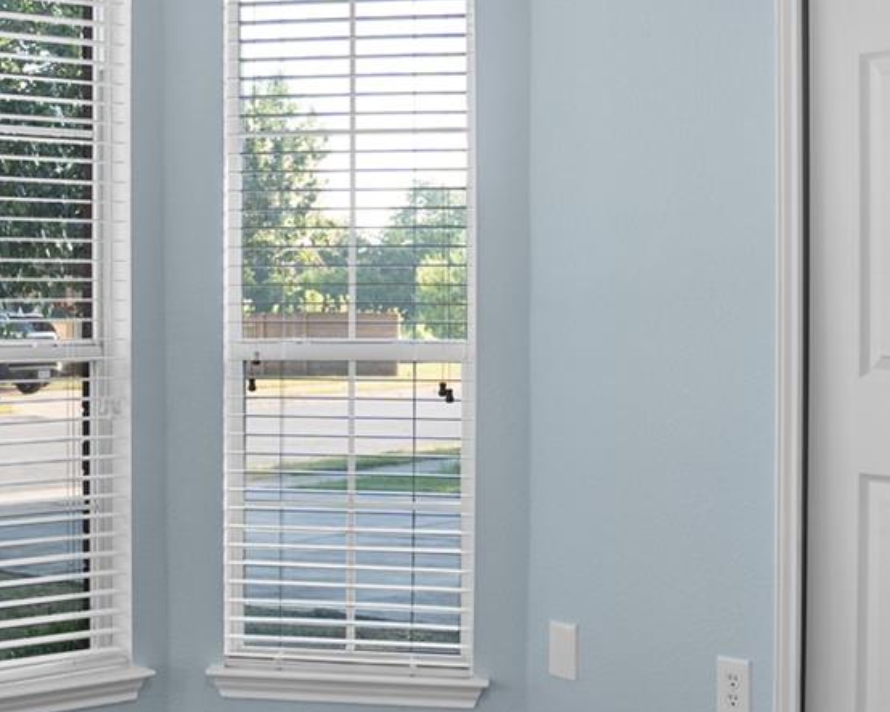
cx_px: 153
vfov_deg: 25.8
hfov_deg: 31.0
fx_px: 1554
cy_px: 324
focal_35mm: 59
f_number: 4
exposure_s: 1/40
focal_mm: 17
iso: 100
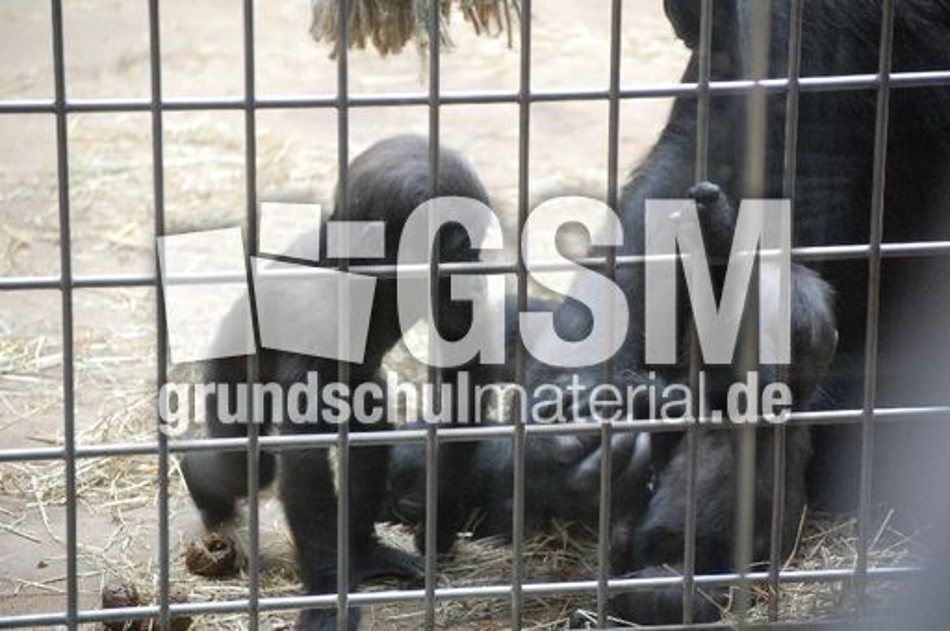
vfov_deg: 10.7
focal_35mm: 128
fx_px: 3360
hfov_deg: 16.1
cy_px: 316
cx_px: 475
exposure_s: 1/30
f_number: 4.5
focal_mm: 85
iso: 1600
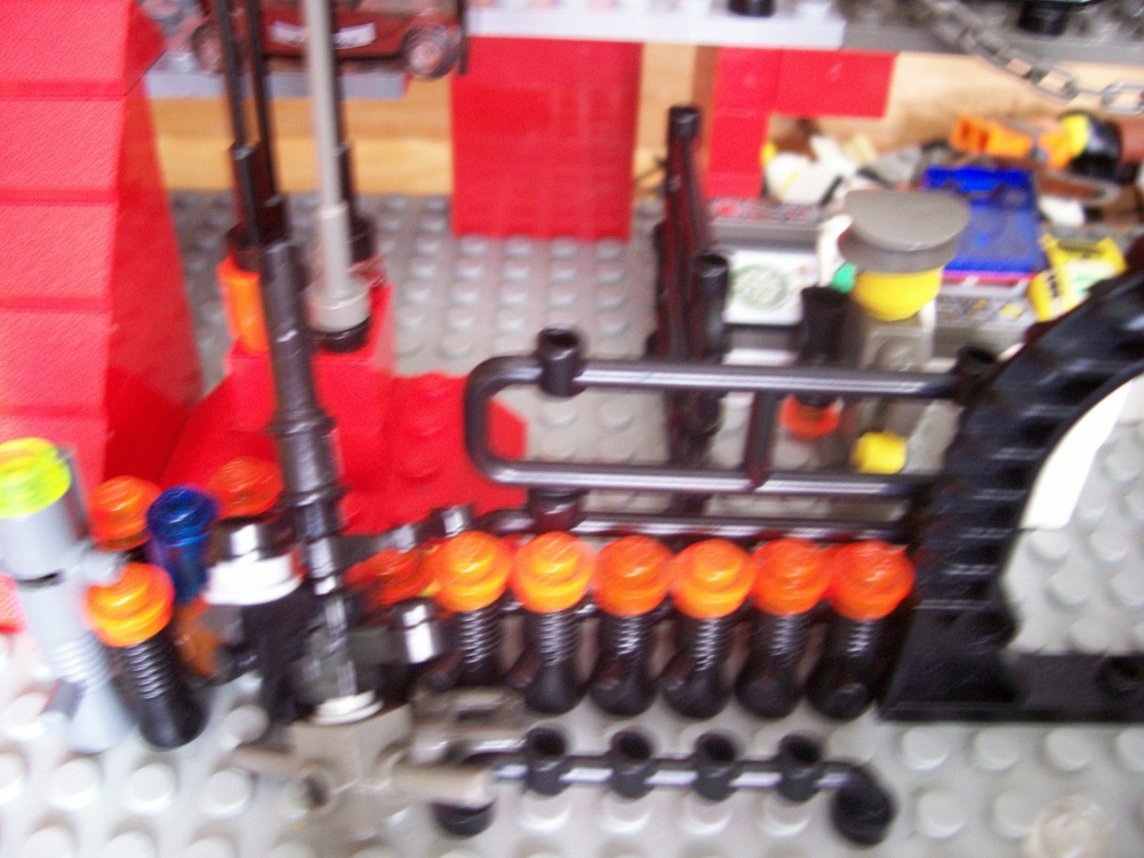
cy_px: 429
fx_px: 1124
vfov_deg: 41.8
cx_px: 572
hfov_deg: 54.0
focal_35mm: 34
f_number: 2.7
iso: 160
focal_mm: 5.6
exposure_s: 1/8
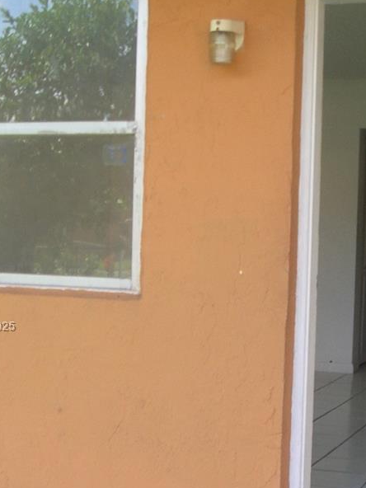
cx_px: 233
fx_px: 1029
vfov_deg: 26.5
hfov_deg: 20.1
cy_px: 327
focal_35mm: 73
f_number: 4
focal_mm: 4.8
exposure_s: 1/60
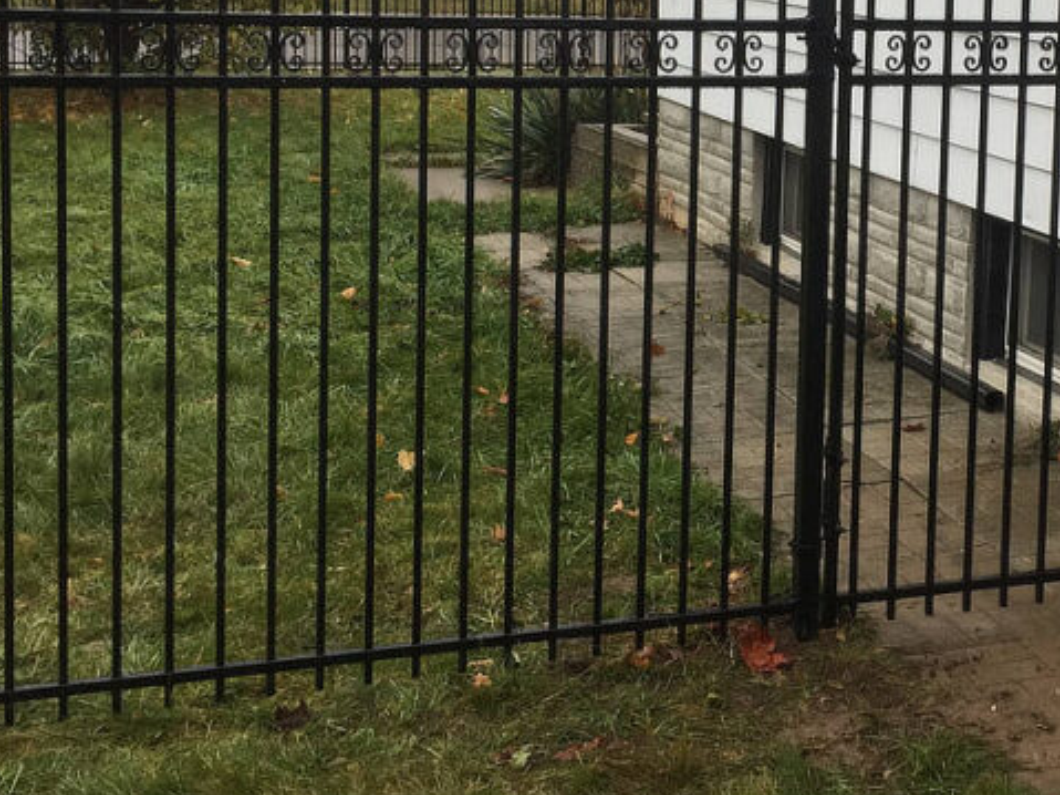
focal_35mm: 62
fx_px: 1898
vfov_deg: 23.2
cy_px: 132
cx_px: 890
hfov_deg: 30.2
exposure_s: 1/120
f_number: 2.2
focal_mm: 4.15
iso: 40
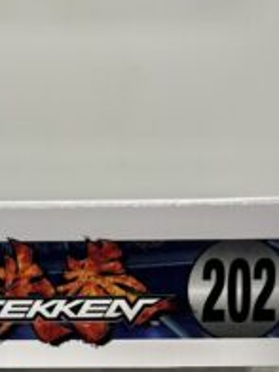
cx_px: 38
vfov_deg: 19.3
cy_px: 395
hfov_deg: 15.0
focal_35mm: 98
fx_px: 1053
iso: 64
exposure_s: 1/214
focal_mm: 6.86
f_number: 1.78
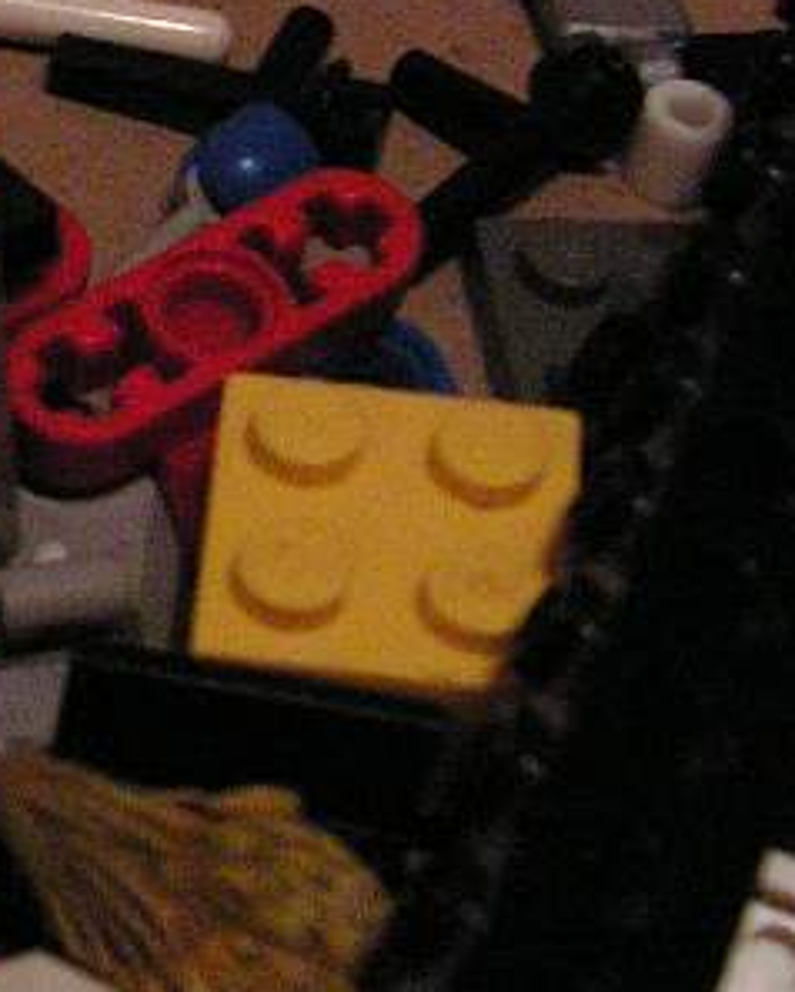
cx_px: -314
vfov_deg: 15.9
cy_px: 357
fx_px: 3555
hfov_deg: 12.3
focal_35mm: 121
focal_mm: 6
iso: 400
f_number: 3.2
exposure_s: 1/13
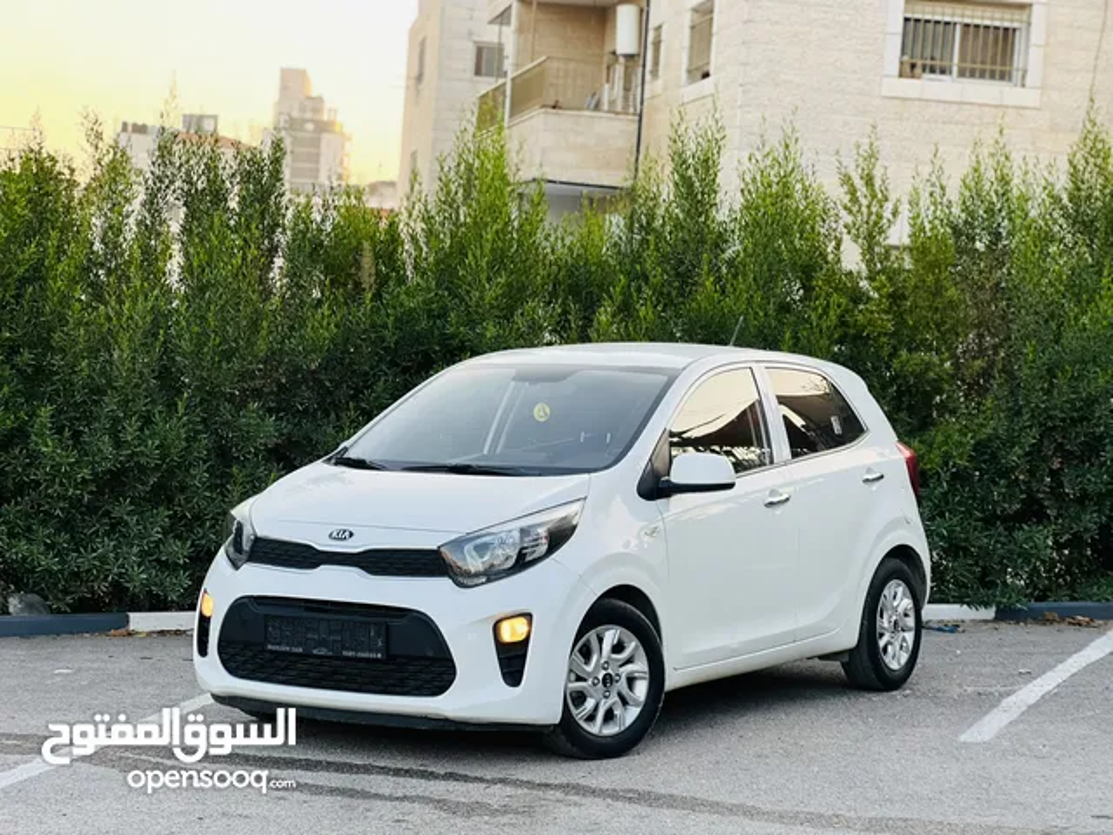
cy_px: 418
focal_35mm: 77
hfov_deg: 25.3
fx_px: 2476
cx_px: 556
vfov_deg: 19.1
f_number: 2.8
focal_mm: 9
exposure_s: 1/121
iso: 100
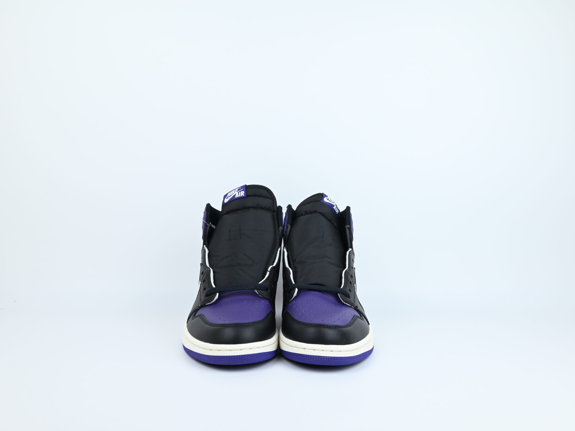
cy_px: 220
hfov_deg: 56.8
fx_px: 532
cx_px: 273
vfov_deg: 44.2
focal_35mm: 32
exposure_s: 1/125
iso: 800
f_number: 18
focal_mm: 29
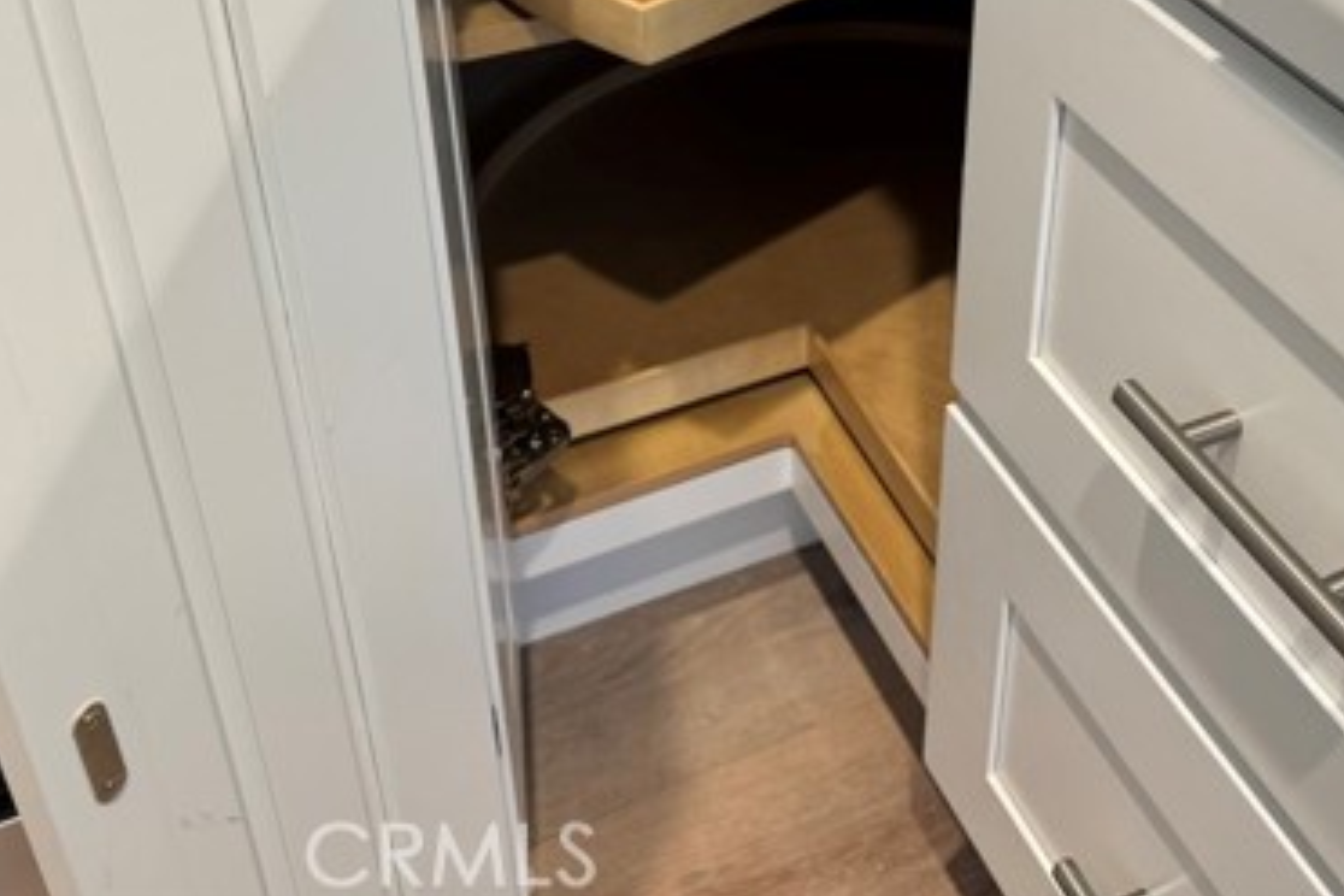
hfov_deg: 44.9
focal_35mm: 43
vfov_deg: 29.5
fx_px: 1605
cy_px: 40
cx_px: 863
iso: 200
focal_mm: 6.76
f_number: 1.78
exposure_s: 1/60
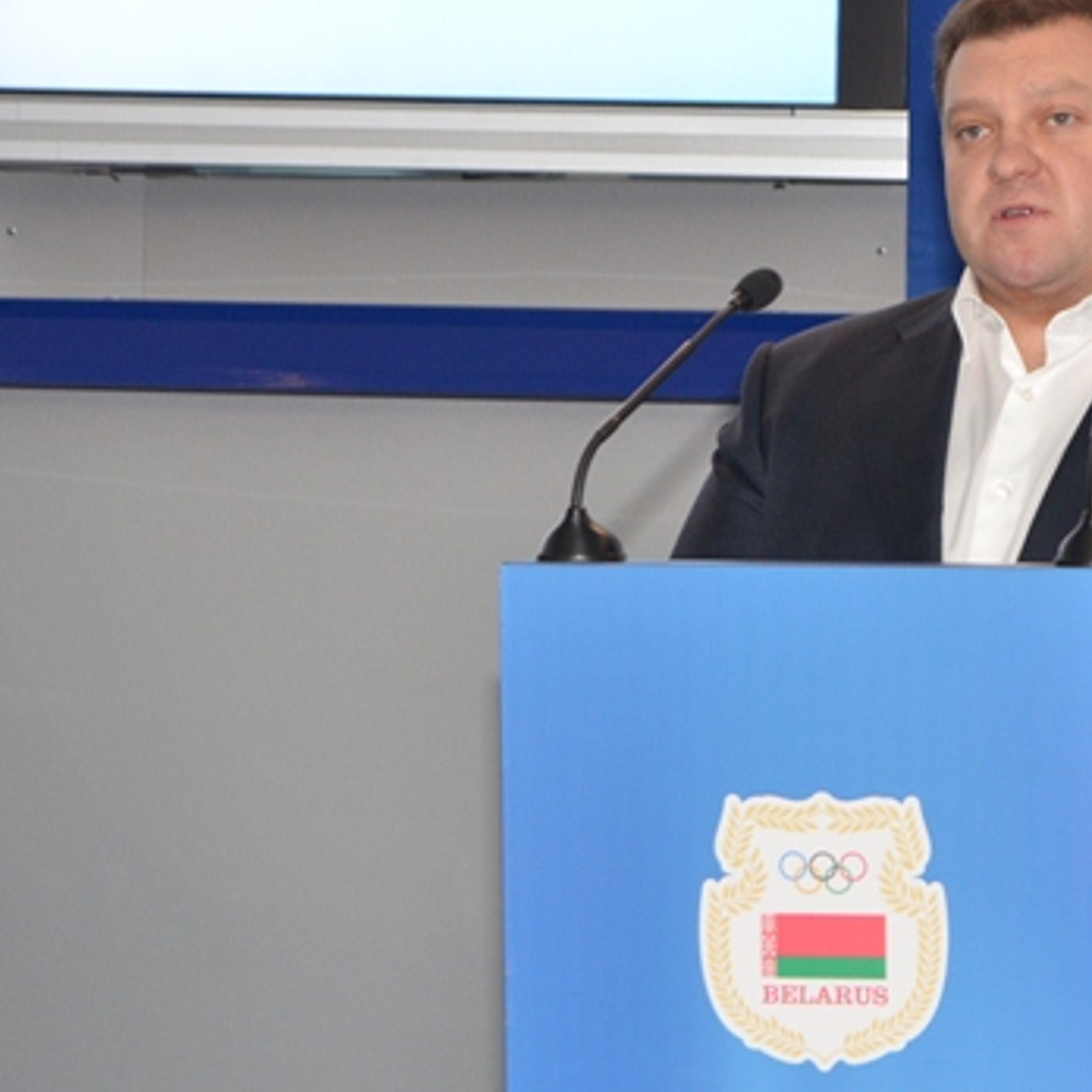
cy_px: 510
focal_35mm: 164
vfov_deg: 10.7
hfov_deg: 10.6
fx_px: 5853
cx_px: 941
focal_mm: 70
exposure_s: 1/60
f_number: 7.1
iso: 800
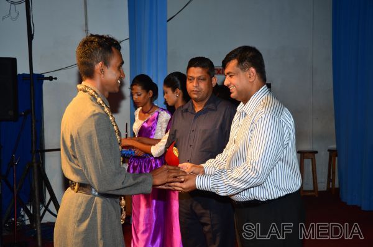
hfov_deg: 37.0
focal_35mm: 54
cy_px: 124
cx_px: 186
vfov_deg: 24.9
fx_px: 558
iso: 400
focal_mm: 36
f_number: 5
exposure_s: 1/60
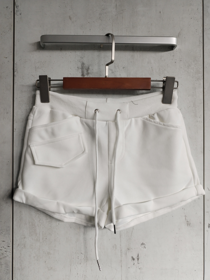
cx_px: 105
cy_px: 140
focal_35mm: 29
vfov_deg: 61.7
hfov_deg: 48.2
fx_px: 235
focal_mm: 4.75
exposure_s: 1/60
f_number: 1.8
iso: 383
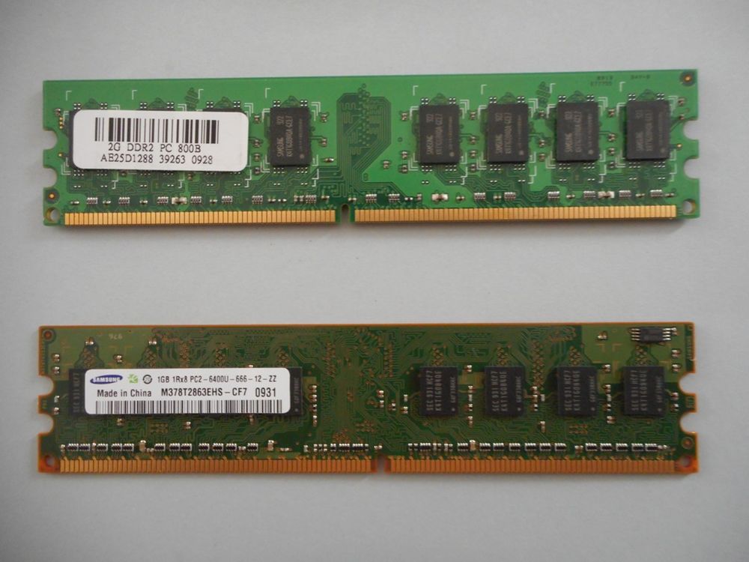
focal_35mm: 25
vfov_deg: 54.9
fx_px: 541
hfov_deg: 69.4
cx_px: 374
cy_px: 281
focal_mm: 4.5
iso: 400
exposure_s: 1/15
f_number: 3.7
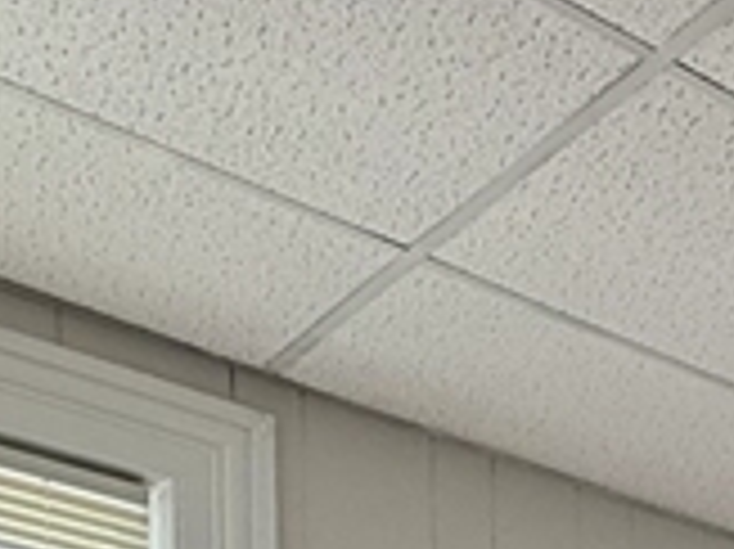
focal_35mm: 88
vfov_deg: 13.1
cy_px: 1269
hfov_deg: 17.9
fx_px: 1865
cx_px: 1319
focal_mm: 2.22
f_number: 2.2
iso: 125
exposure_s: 1/120
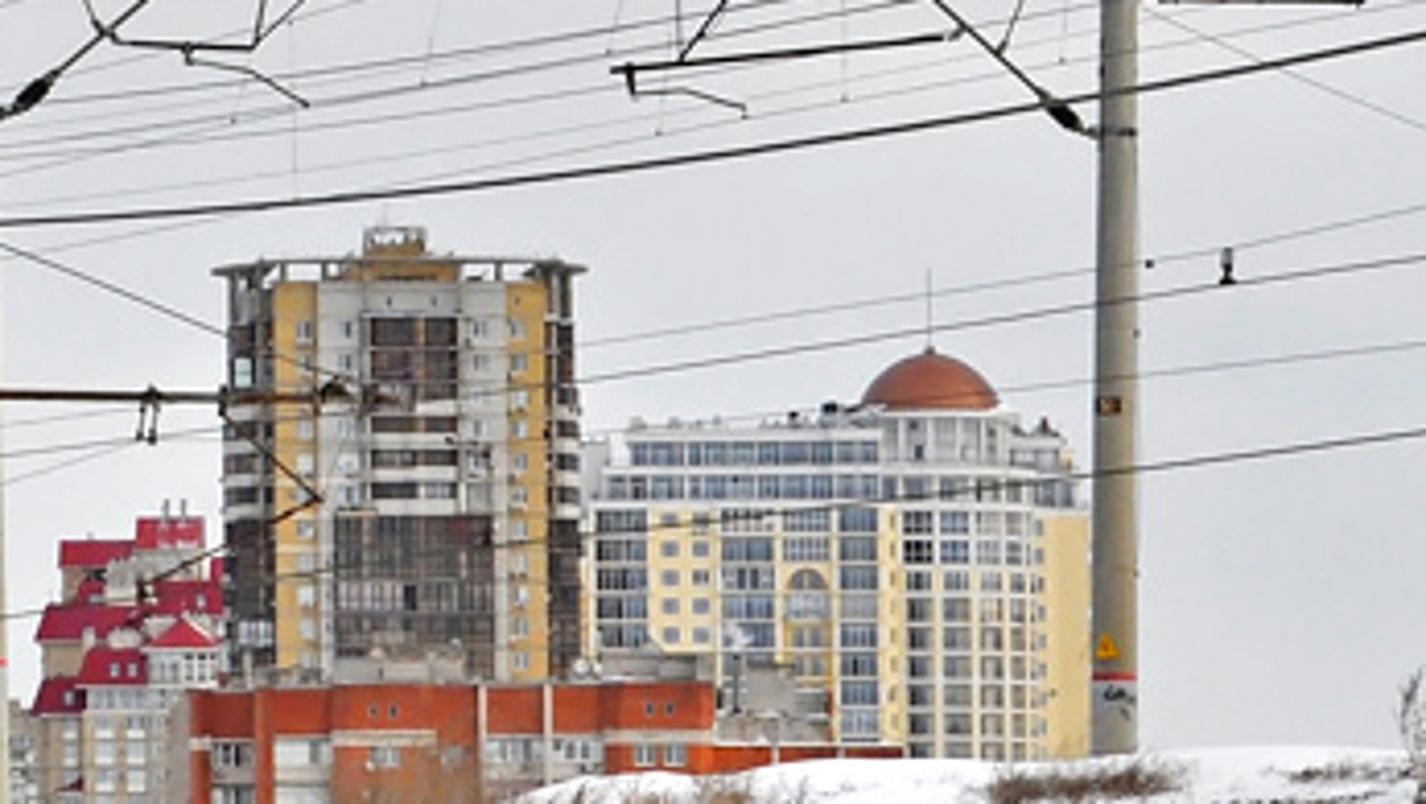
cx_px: -540
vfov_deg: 4.0
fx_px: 11576
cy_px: 559
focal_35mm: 306
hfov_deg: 7.0
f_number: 8
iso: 200
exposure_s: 1/500
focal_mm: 52
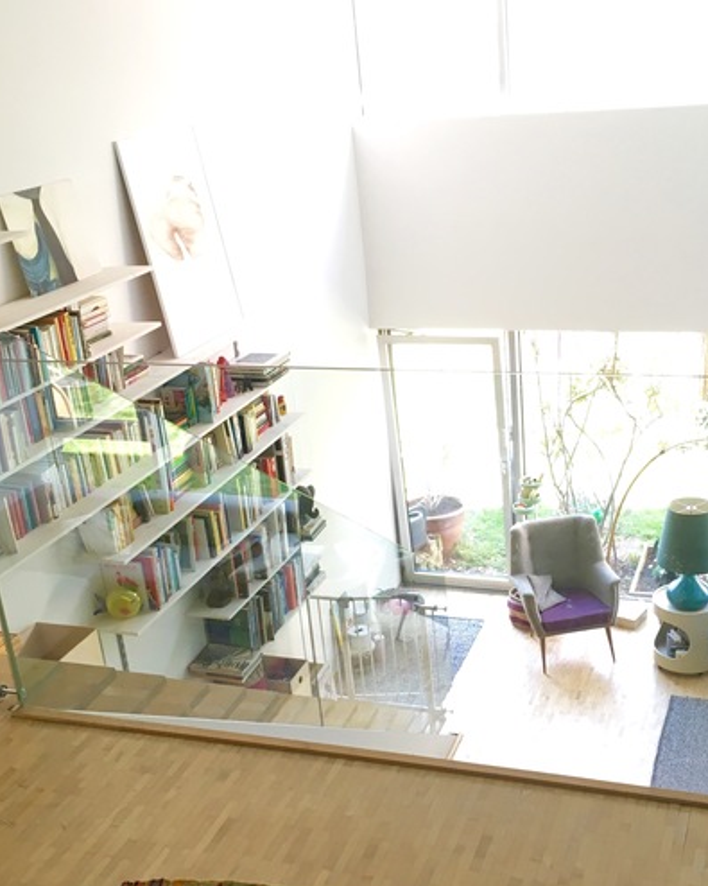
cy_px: 500
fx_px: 1153
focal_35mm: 44
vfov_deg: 41.9
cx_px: 428
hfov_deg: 34.0
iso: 64
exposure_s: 1/33
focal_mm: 4.15
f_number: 2.2
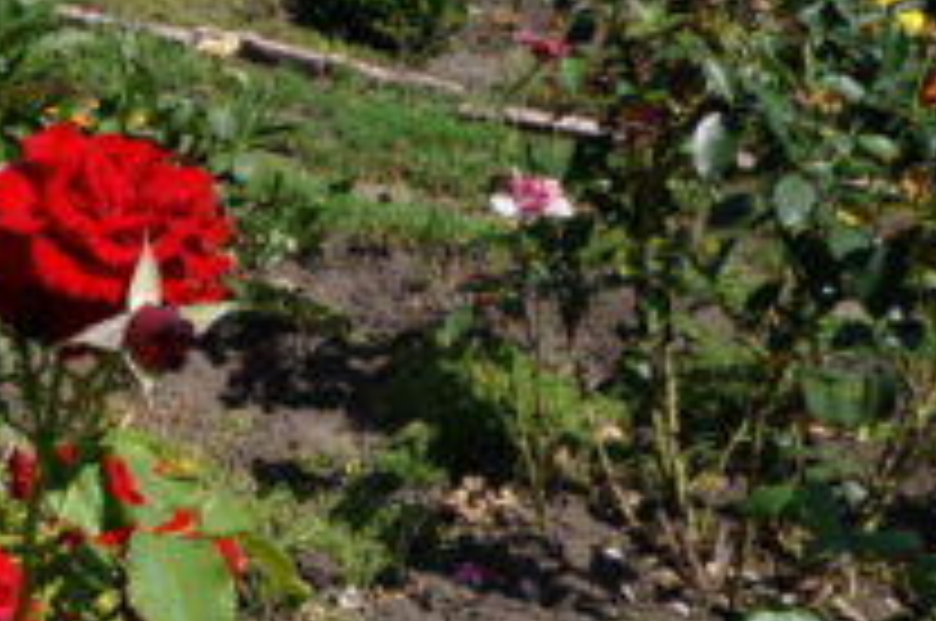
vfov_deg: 17.1
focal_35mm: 78
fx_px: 2025
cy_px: 596
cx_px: -274
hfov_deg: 23.2
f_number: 16
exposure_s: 1/80
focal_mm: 18
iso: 100
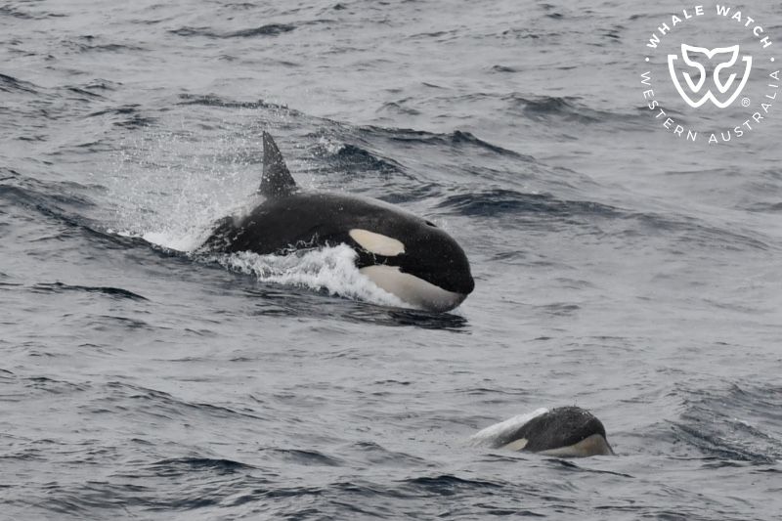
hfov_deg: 9.2
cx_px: 391
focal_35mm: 225
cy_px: 260
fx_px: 4886
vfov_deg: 6.1
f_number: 8
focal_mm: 150
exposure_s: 1/2000
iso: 400
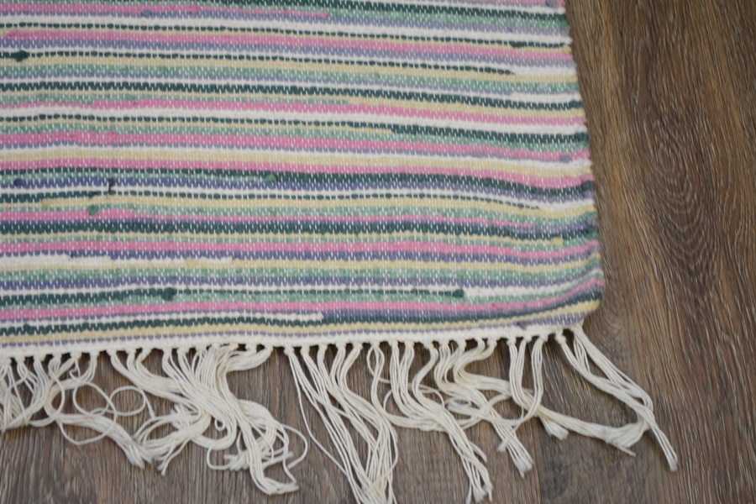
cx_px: 378
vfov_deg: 16.6
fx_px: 1732
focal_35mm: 82
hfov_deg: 24.6
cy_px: 252
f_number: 5.6
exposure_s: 1/60
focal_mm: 55
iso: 450
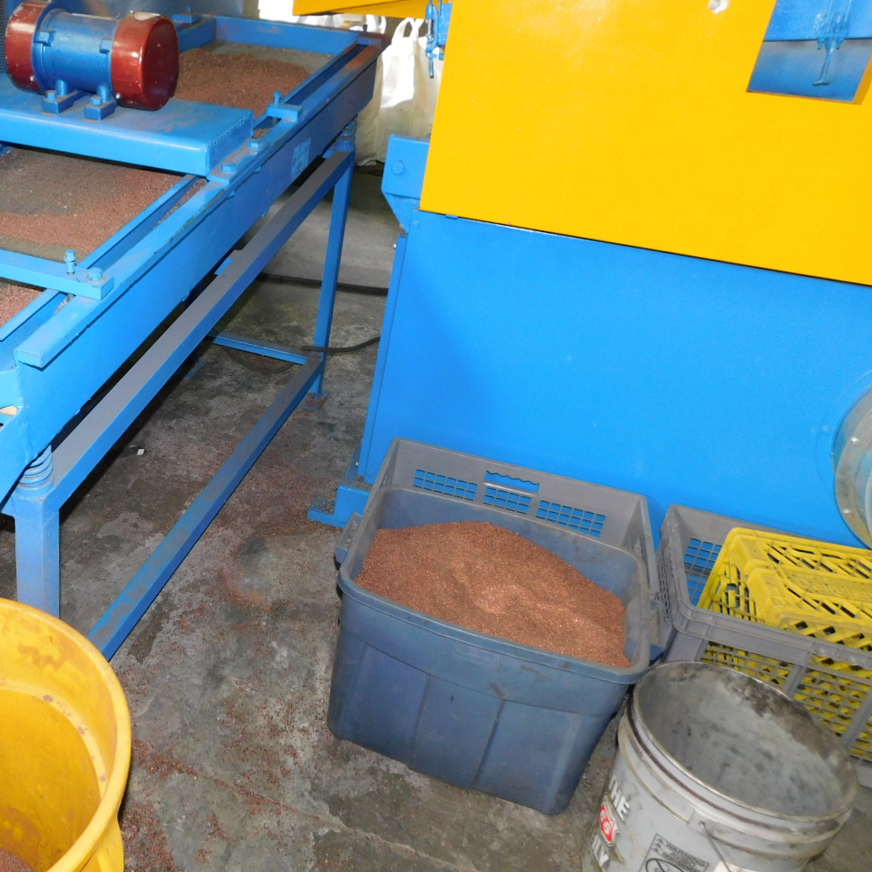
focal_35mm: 31
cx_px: 215
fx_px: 883
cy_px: 400
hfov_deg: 50.3
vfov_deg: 52.5
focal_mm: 4
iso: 200
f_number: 3
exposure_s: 1/30
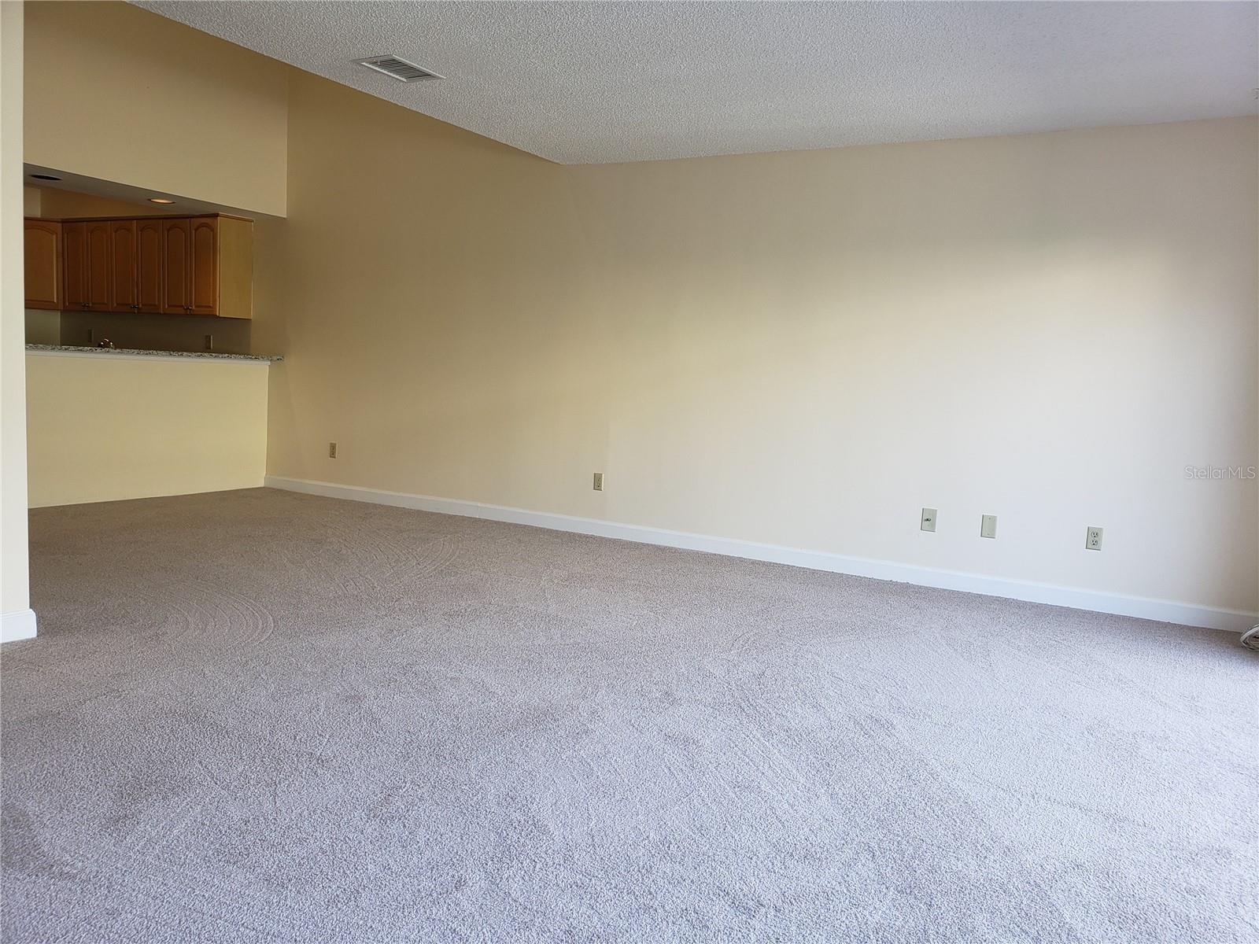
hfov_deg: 67.3
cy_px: 472
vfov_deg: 53.1
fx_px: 946
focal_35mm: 26
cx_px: 630
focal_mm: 4.3
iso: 50
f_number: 2.4
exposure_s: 1/60
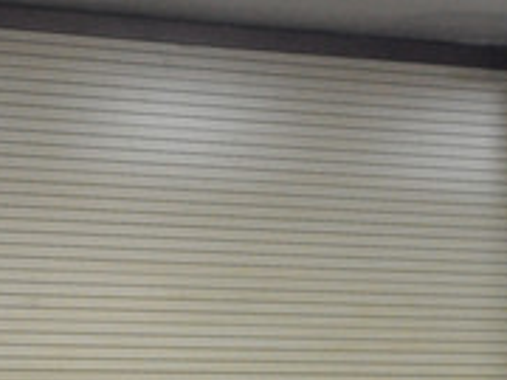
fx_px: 2666
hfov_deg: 10.7
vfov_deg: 8.1
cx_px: 538
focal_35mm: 182
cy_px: 445
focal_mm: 38
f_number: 5.6
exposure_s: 1/125
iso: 3200
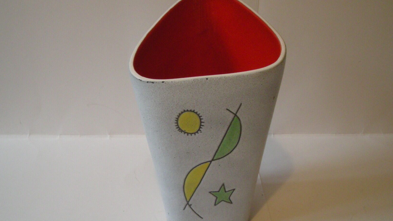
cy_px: 120
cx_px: 188
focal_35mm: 48
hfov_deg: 42.9
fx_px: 500
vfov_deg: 24.9
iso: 280
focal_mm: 5.7
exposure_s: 1/54.6
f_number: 2.8
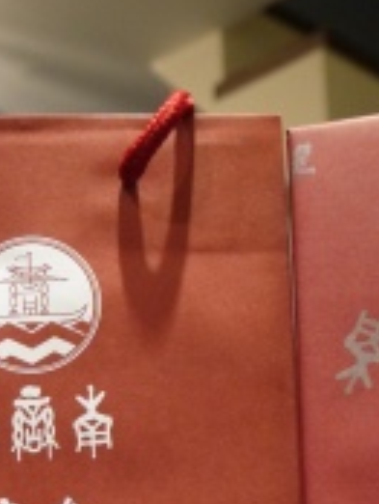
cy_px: 518
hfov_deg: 20.5
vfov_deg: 25.5
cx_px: 217
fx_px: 1049
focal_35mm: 72
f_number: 3.5
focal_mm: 14
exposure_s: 1/60
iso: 1000
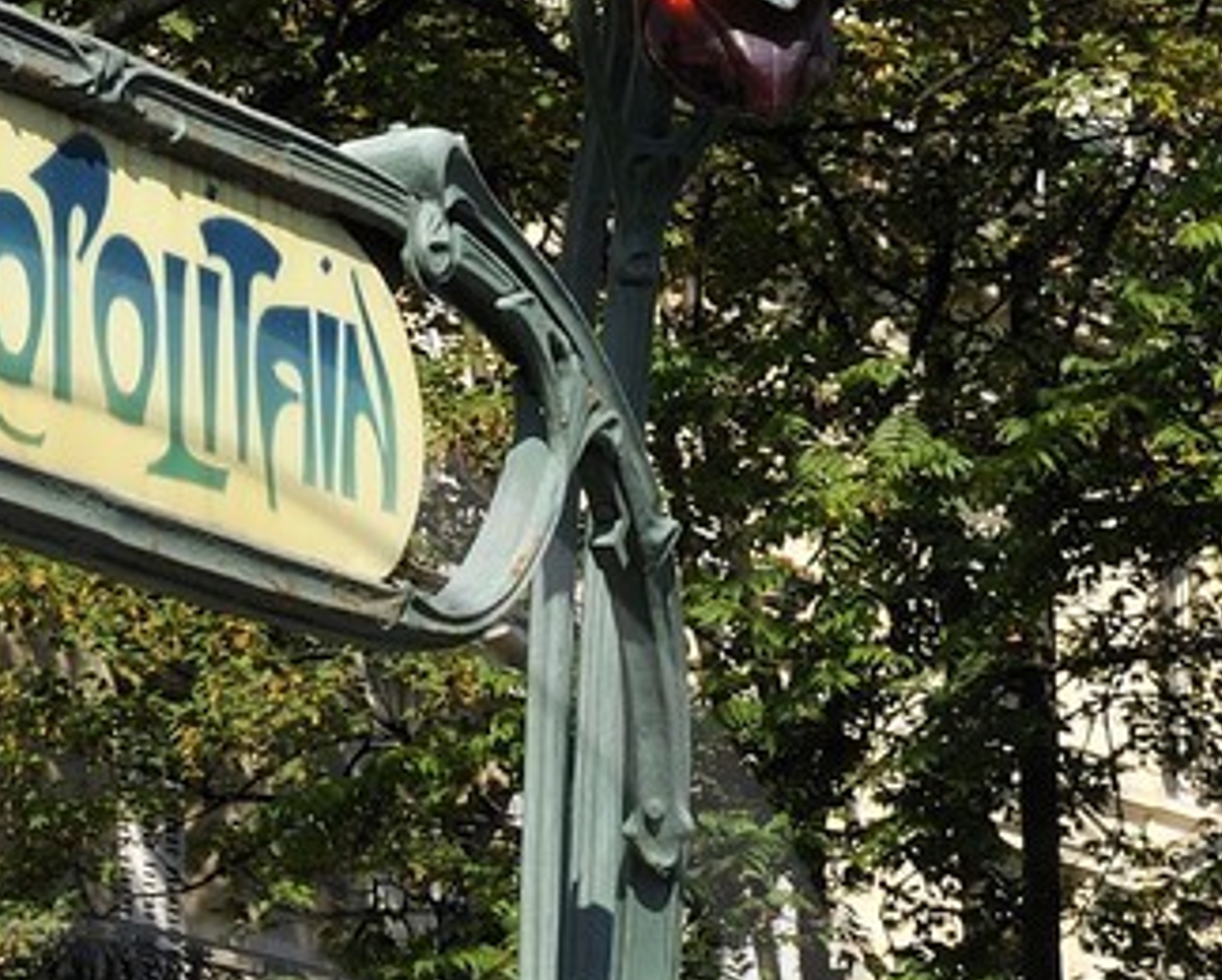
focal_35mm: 222
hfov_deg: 8.6
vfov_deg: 6.9
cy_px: 1391
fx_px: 8039
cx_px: -245
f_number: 11
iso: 200
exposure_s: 1/160
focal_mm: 48
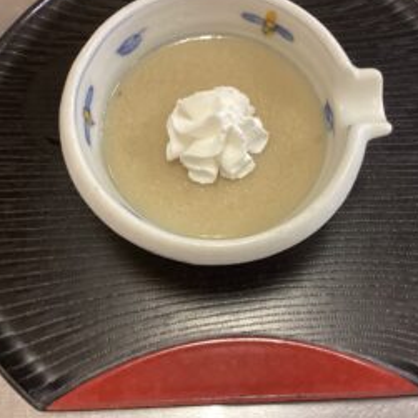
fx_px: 560
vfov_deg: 40.9
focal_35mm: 41
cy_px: 186
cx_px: 232
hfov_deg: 40.9
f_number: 2.4
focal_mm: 3.3
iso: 400
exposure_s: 1/60
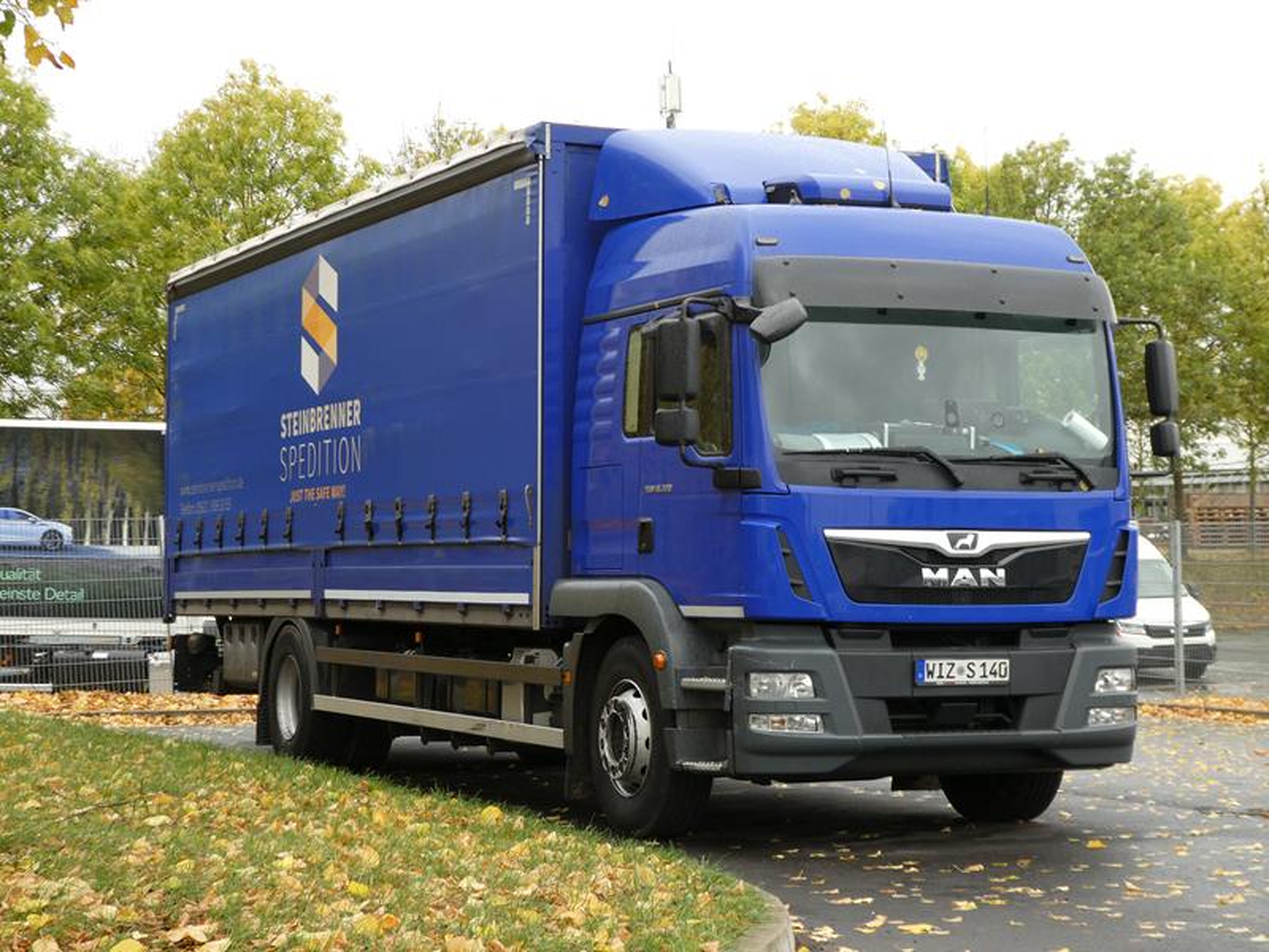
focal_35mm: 70
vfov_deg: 21.0
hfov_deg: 27.8
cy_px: 476
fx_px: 2566
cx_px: 634
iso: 125
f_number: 4.5
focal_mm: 12.5
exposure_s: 1/80
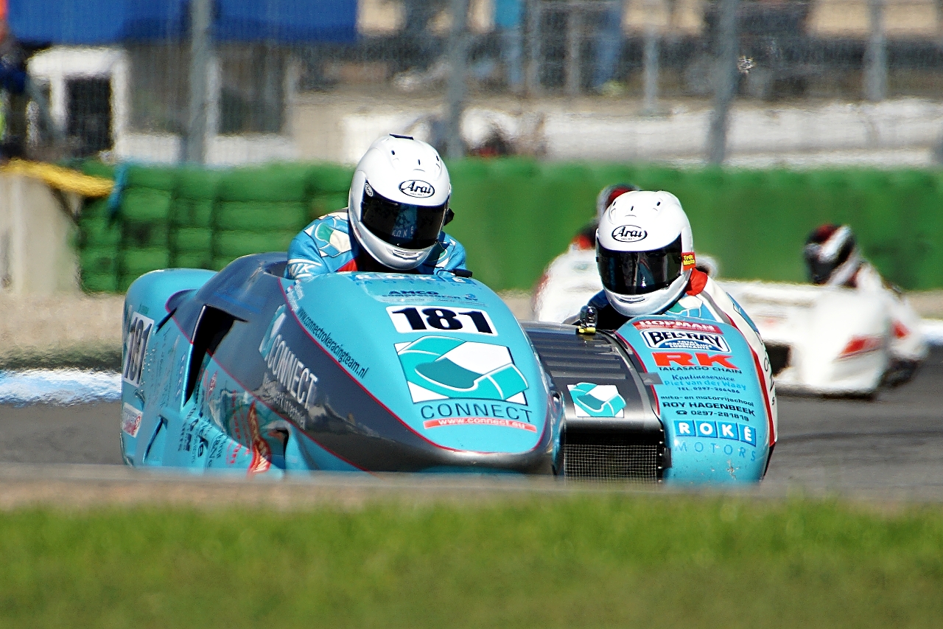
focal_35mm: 750
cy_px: 314
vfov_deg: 1.8
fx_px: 19642
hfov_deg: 2.8
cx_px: 472
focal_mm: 500
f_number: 6.3
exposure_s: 1/1000
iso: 200
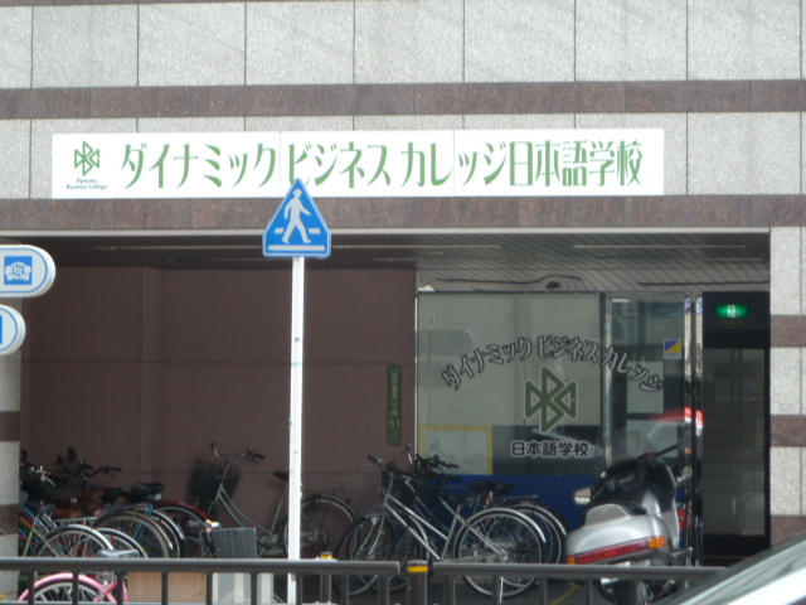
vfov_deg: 10.1
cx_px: 403
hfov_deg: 13.4
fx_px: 3423
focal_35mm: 147
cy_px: 302
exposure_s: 1/60
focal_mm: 24.1
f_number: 4.5
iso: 125
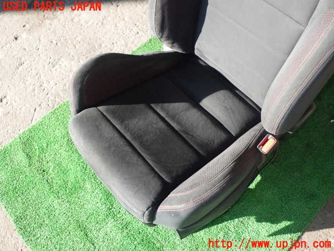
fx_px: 309
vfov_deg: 44.2
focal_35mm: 32
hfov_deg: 56.8
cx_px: 167
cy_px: 126
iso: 100
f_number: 7.1
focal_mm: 5.79
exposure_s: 1/30
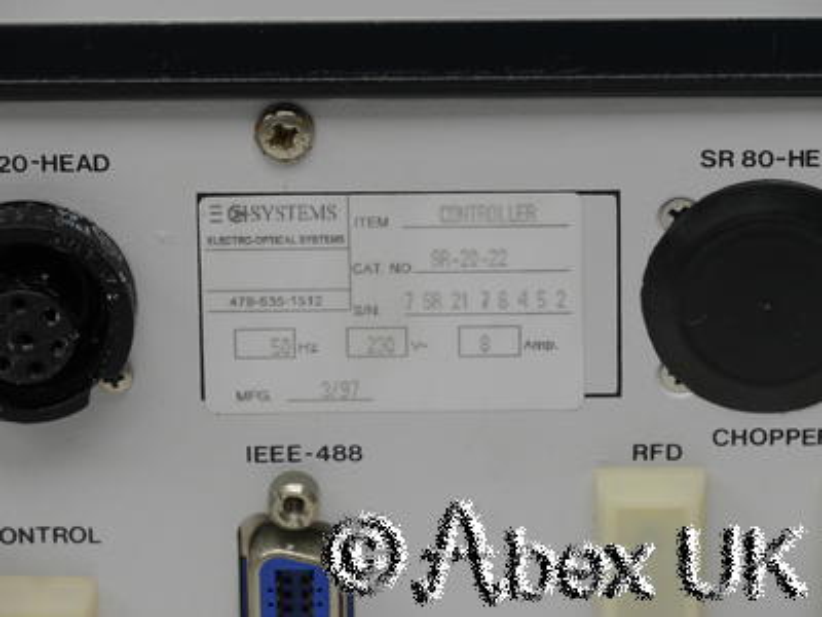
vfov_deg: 5.3
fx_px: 6649
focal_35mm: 280
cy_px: 308
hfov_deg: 7.1
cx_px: 411
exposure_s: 1/30
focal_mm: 140
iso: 400
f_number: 9
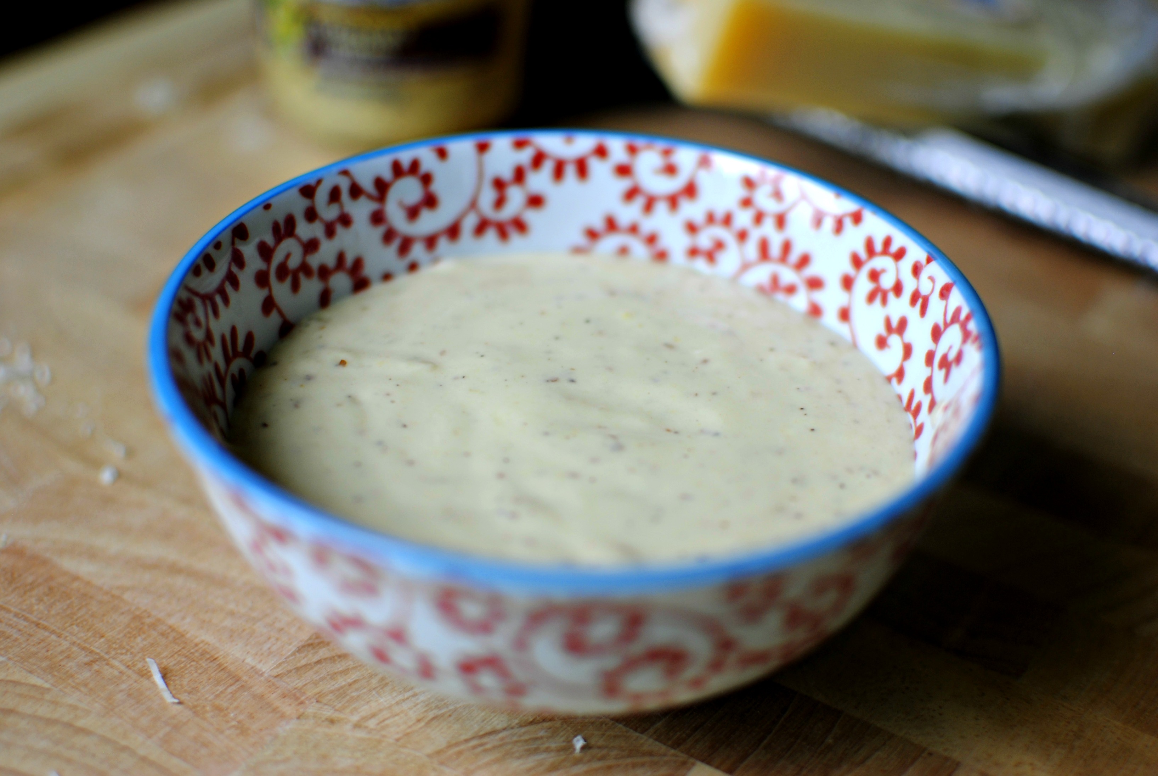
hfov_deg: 37.8
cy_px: 388
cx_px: 579
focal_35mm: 52
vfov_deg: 25.8
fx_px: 1691
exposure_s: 1/250
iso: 110
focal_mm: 35
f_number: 2
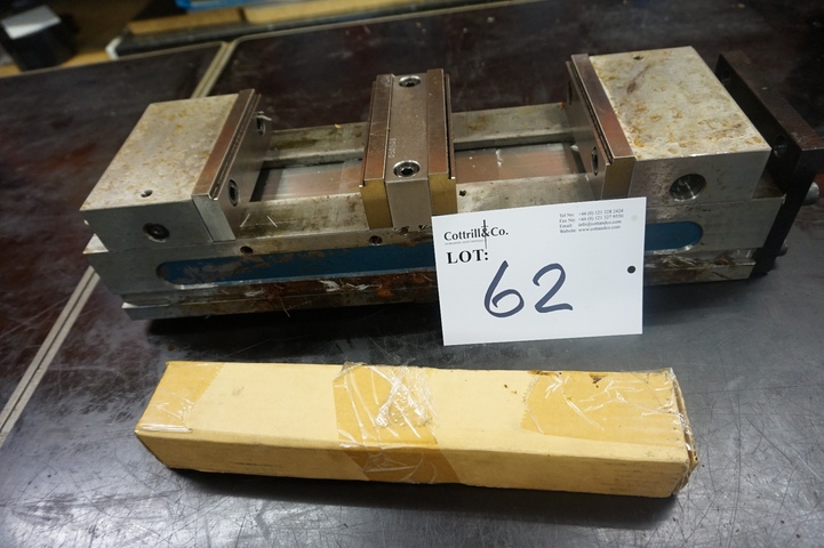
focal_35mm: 24
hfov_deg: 73.8
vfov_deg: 53.1
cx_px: 412
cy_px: 274
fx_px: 549
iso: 1600
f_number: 3.5
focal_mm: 16
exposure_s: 1/60
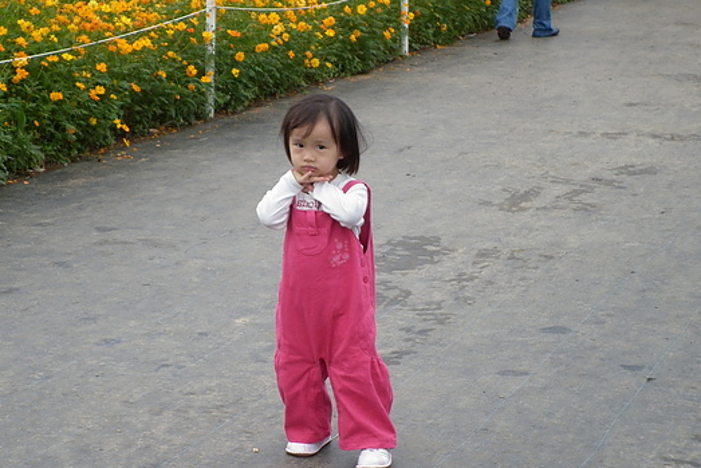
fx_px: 2045
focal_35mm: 105
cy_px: 251
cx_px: 322
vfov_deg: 13.0
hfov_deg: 19.4
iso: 80
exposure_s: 1/80
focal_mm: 15.7
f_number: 5.5
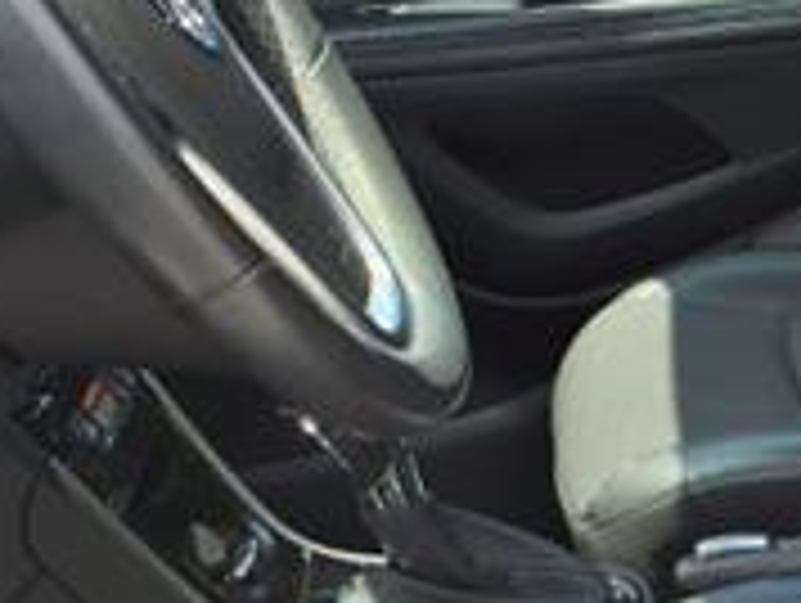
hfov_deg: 18.2
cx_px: 1156
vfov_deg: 14.9
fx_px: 2248
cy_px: 688
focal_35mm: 97
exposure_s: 1/526
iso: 40
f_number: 1.9
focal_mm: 3.58
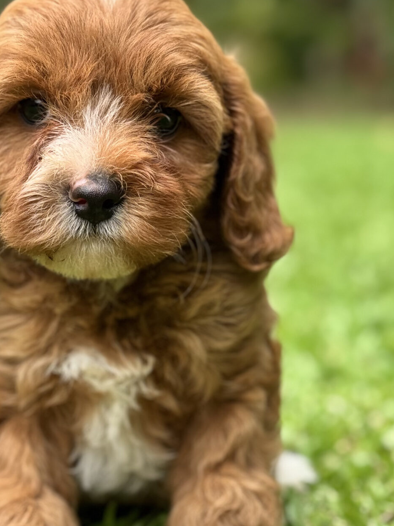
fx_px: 1502
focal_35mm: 99
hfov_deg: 14.9
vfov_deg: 19.8
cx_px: 138
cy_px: 233
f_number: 1.78
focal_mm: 6.76
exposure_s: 1/854
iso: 64
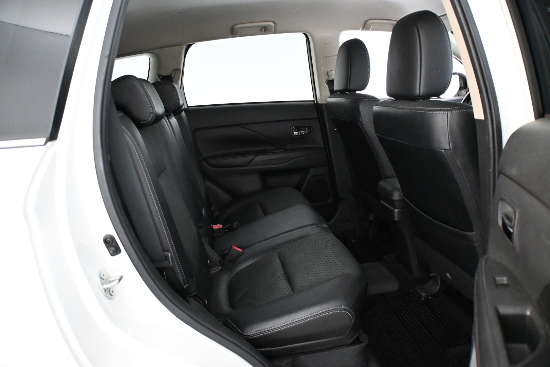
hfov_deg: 43.0
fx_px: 699
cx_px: 275
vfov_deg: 29.4
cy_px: 184
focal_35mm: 46
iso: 5600
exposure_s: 1/60
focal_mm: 30.5
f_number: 4.8
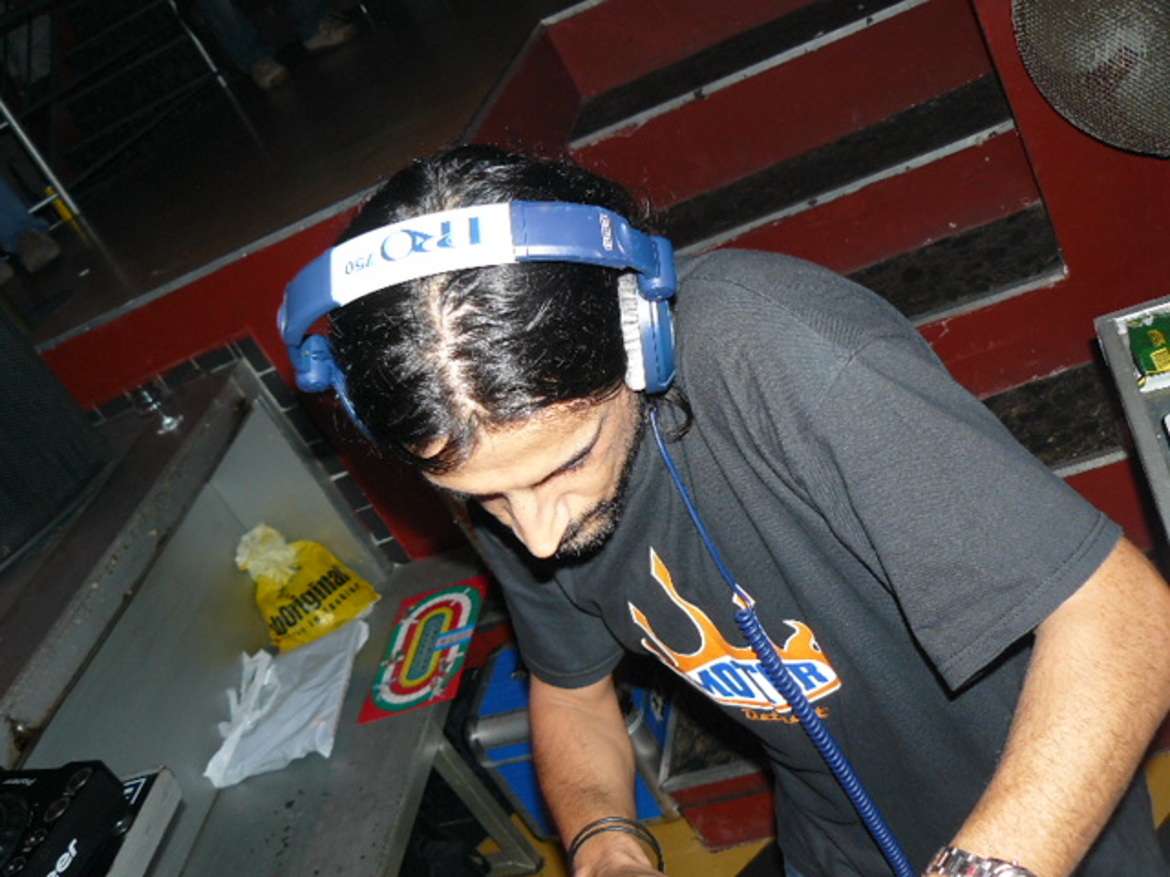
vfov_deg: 39.7
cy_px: 438
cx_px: 585
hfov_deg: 51.4
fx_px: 1217
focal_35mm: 36
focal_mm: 6
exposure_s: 1/25
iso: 100
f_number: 2.8
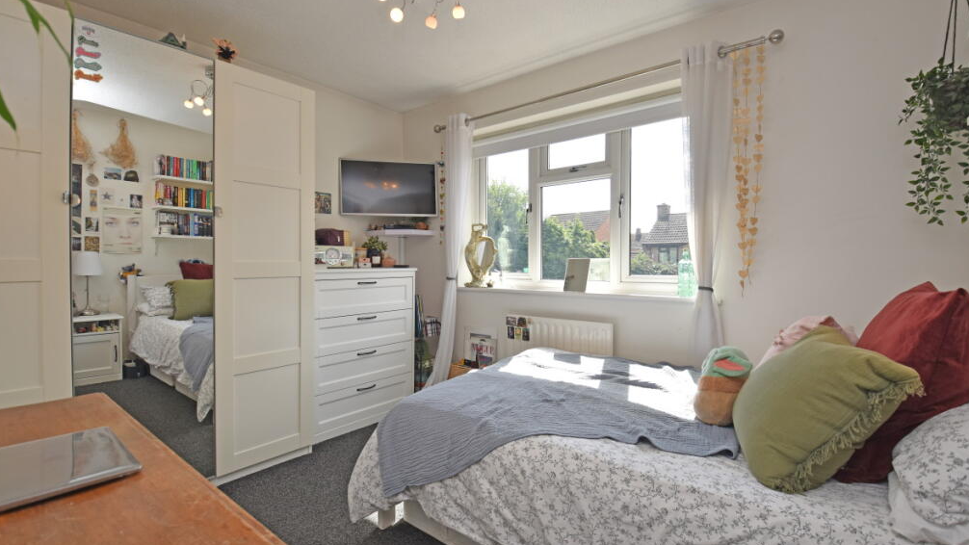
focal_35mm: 16
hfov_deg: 99.4
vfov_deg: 67.1
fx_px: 411
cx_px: 486
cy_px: 262
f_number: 5
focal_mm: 10
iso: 160
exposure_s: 1/200
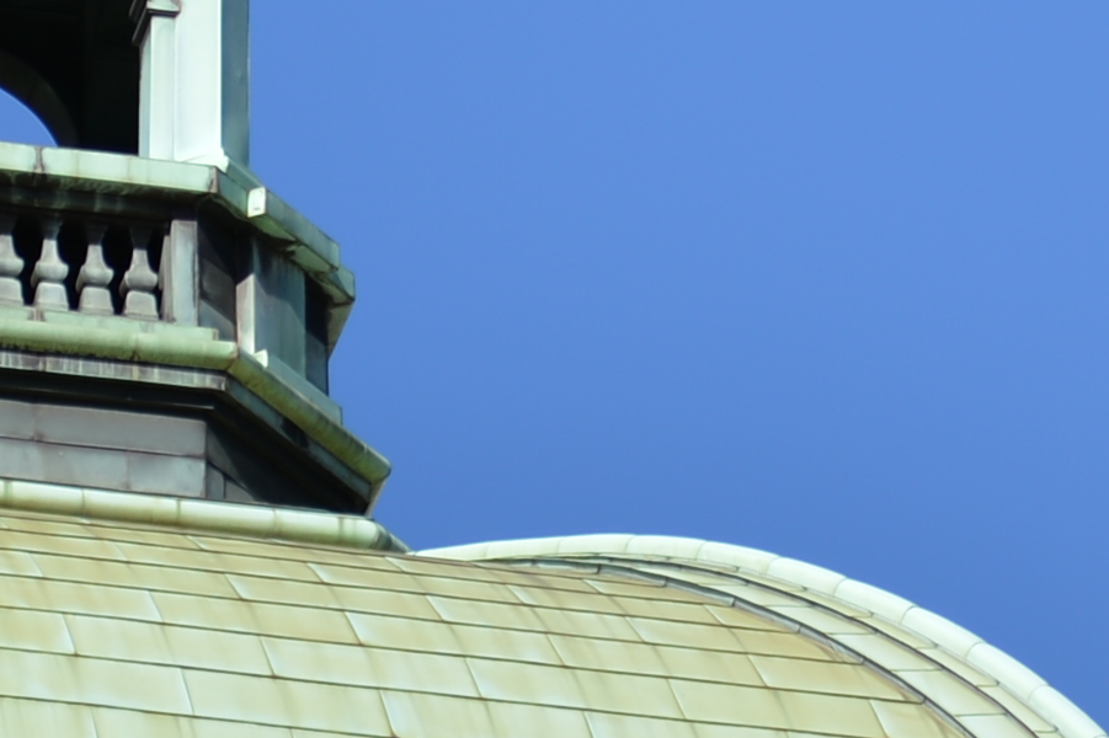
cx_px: 1039
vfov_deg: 2.4
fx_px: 17675
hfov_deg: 3.6
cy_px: -421
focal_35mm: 574
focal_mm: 105
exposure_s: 1/2500
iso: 100
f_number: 2.5
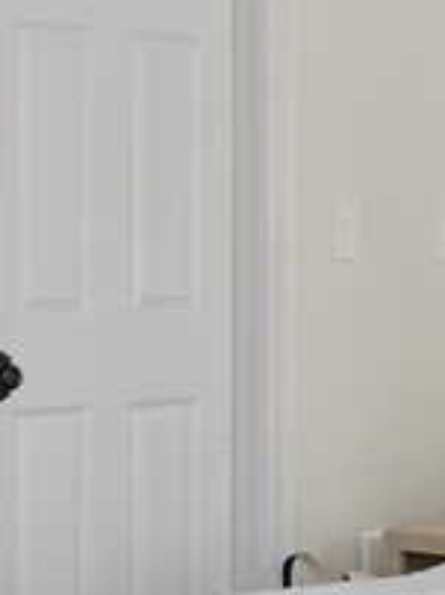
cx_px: 731
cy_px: 258
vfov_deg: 15.5
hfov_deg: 11.1
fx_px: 2181
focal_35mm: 127
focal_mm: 26
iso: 320
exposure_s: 1/3
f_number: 7.1
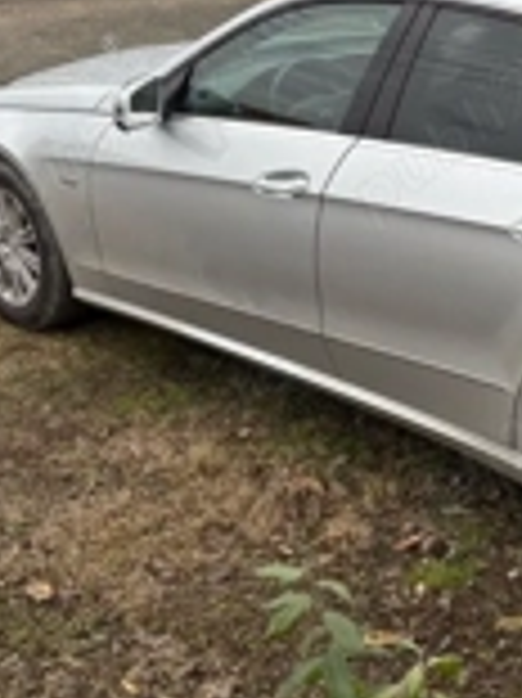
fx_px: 1349
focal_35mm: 67
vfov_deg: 28.5
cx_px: 590
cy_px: 162
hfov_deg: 20.7
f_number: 1.6
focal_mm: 5.96
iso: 50
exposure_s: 1/346
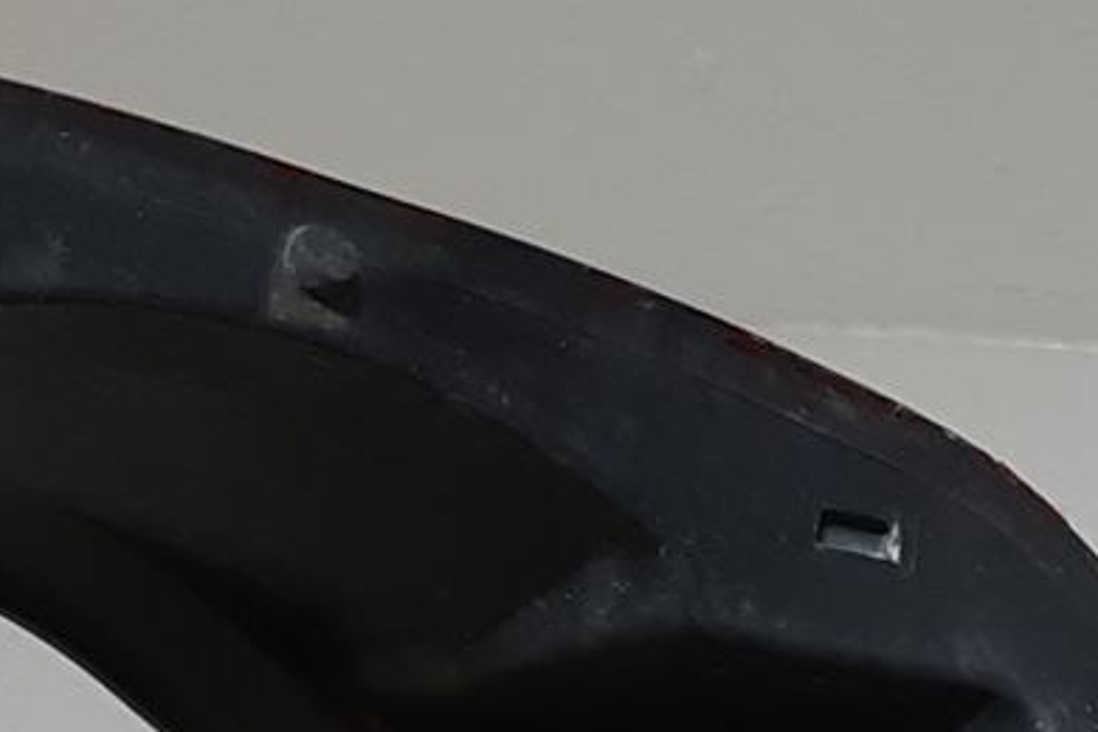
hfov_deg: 13.9
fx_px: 4331
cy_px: 1258
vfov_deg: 9.3
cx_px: 1422
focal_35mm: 142
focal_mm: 3.93
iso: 64
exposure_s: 1/50
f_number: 1.7
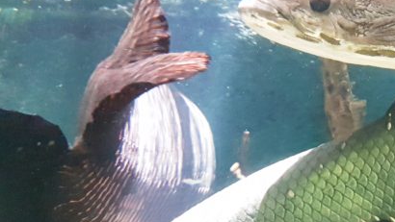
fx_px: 555
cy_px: 132
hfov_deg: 36.3
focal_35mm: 53
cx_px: 369
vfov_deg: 22.6
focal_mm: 4.2
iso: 1000
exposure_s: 1/60
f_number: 1.7
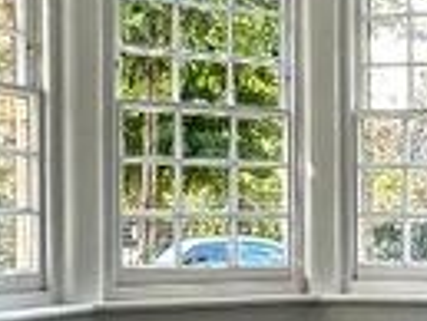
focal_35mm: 76
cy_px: 237
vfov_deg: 19.3
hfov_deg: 21.9
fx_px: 938
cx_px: 616
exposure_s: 1/99
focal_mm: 2.22
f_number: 2.2
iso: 50
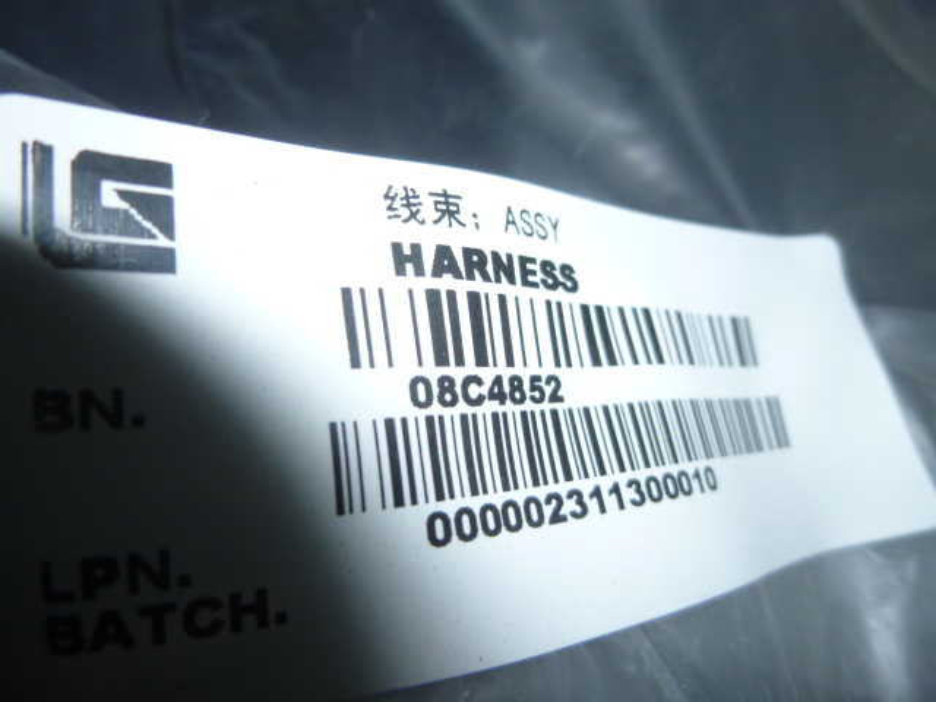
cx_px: 468
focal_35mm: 25
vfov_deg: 54.9
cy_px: 351
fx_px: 676
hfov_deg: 69.4
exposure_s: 1/60
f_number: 3.1
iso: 100
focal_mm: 4.5
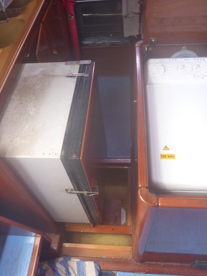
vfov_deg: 63.4
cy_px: 138
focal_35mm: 28
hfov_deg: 49.7
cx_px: 104
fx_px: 223
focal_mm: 4.9
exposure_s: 1/30
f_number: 3.3
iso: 400
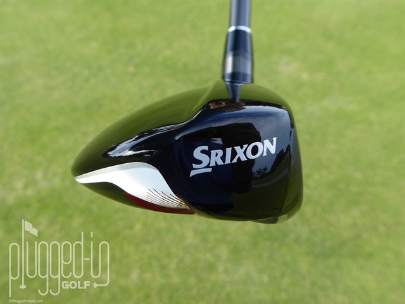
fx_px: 293
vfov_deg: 54.9
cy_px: 152
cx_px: 202
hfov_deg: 69.4
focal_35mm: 25
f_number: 3.3
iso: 80
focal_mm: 4.3
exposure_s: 1/160
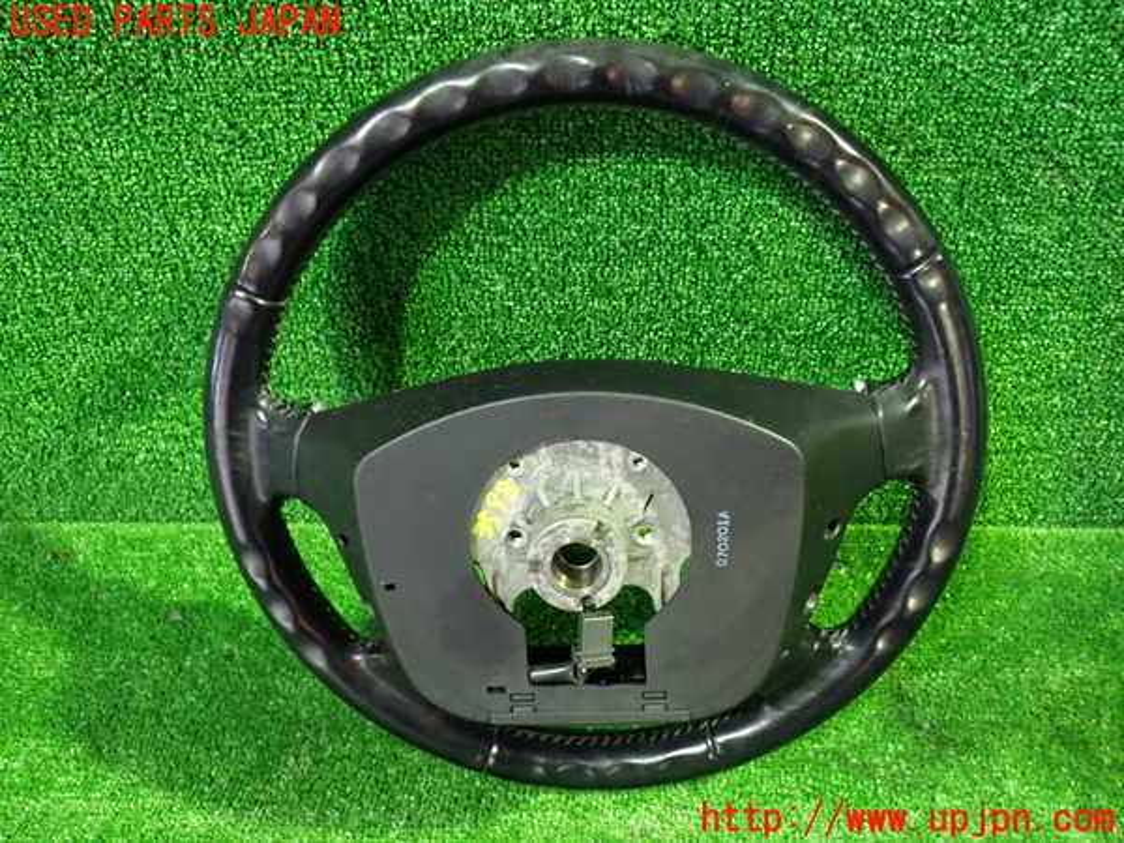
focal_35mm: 30
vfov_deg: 46.8
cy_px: 422
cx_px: 562
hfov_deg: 60.0
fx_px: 974
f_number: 2.3
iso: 800
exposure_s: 1/20
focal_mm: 5.4
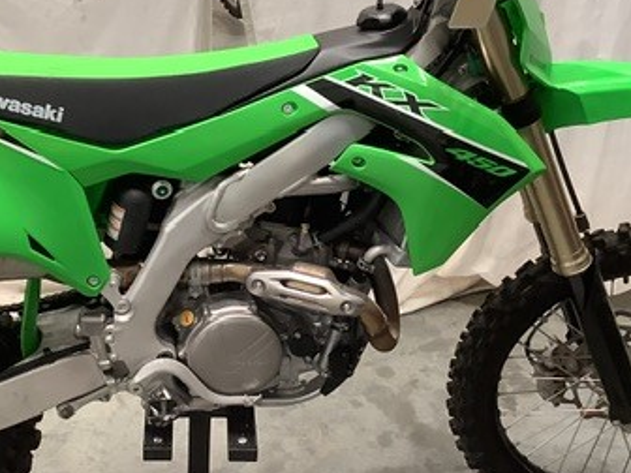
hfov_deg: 32.5
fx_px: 1075
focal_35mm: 59
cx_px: 225
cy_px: 212
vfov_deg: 24.8
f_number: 2.4
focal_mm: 3.3
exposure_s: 1/60
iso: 160
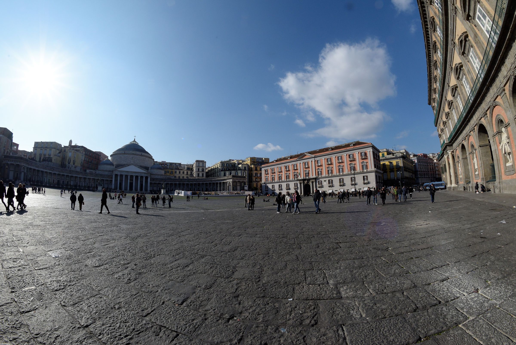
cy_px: 172
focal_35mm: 12
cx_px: 258
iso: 400
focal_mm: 12
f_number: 18
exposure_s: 1/500
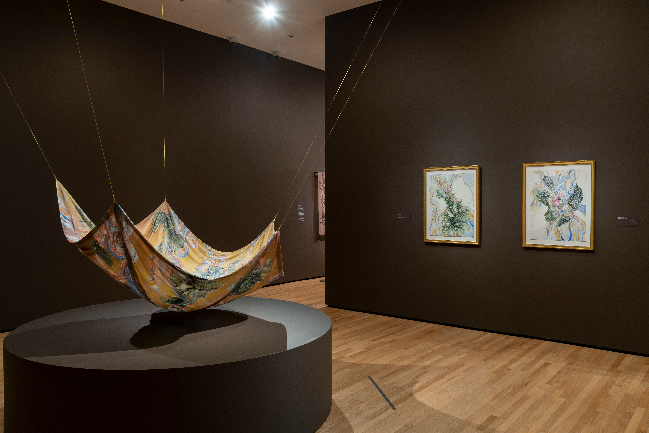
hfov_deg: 61.9
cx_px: 324
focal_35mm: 30
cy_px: 216
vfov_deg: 43.6
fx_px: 541
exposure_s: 1.6
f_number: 8
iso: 400
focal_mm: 30
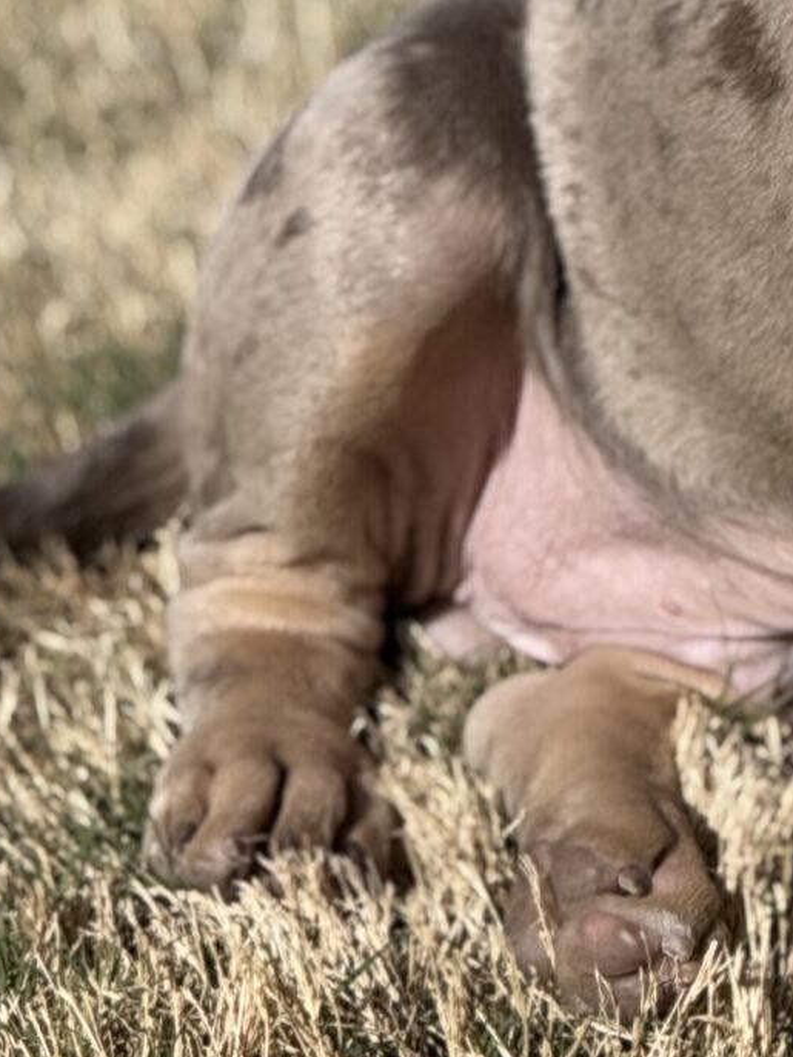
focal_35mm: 447
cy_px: 86
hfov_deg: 3.3
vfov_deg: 4.4
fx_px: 13658
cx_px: 1139
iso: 50
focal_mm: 15.66
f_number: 2.8
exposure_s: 1/2212
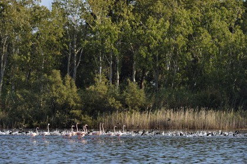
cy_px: 82
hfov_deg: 7.4
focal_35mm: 280
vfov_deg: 4.9
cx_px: 124
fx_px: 1921
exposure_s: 1/800
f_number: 8
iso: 400
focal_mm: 280
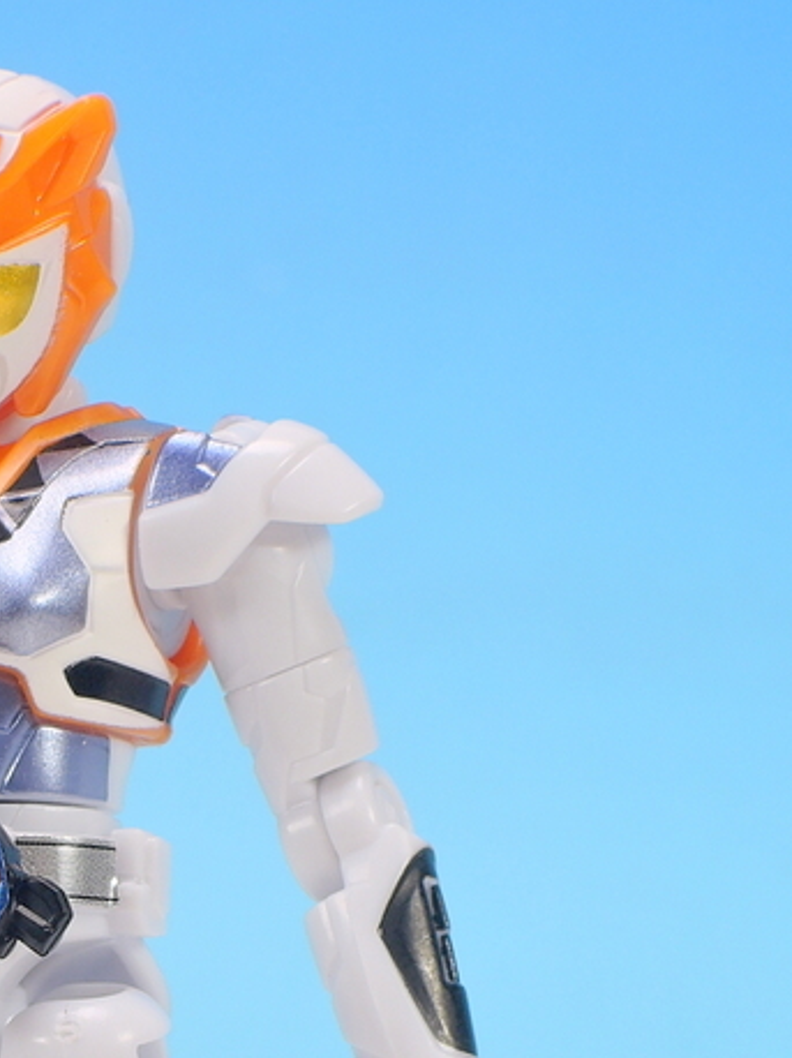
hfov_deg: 6.3
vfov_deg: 8.4
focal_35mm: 235
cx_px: 18
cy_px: 1132
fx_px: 7176
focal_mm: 22.4
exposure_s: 1/1.3
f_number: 7.3
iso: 80
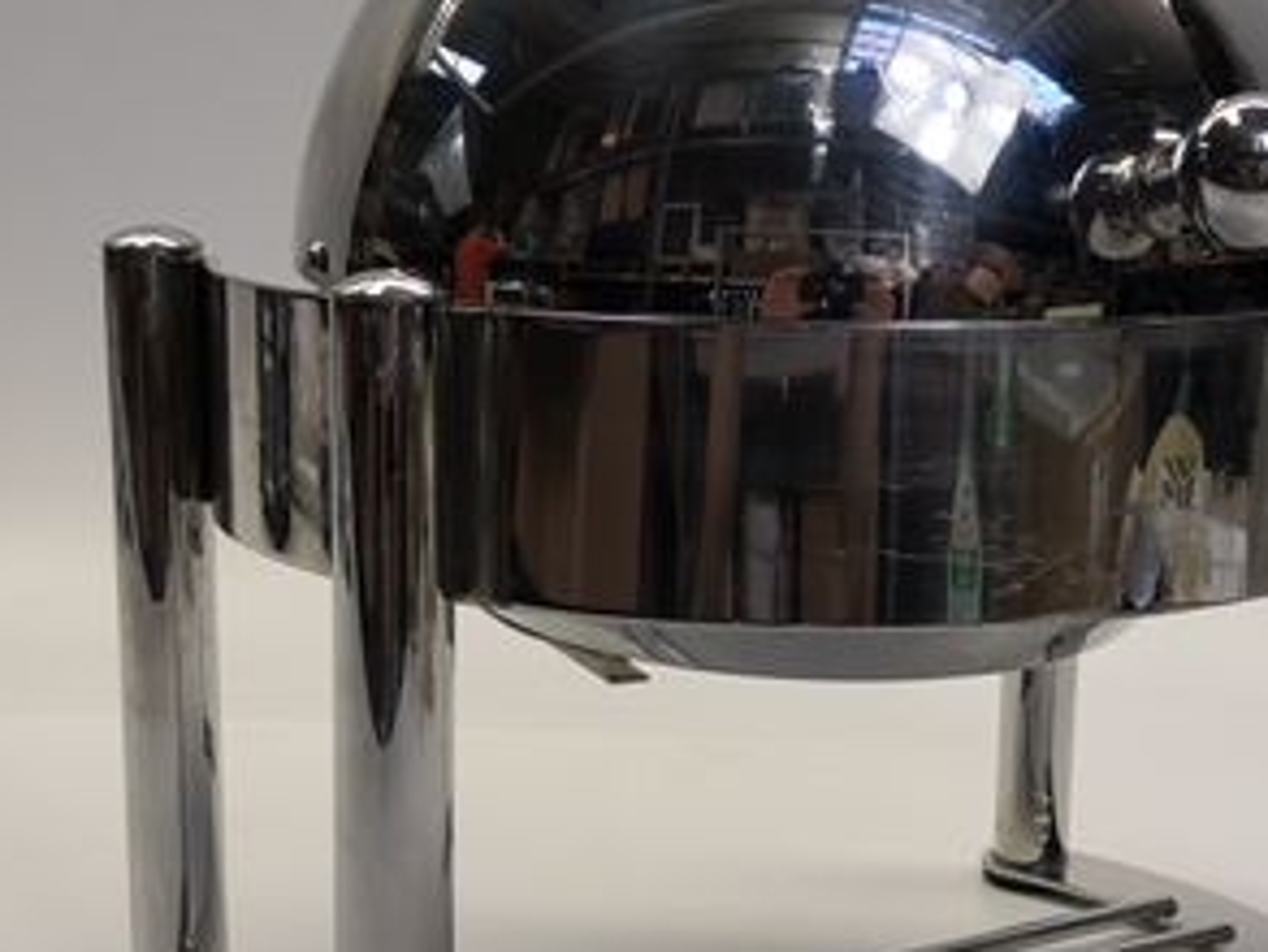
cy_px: 515
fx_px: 2162
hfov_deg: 32.6
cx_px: 740
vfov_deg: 24.8
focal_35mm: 59
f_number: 1.6
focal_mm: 3.95
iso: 50
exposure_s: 1/216
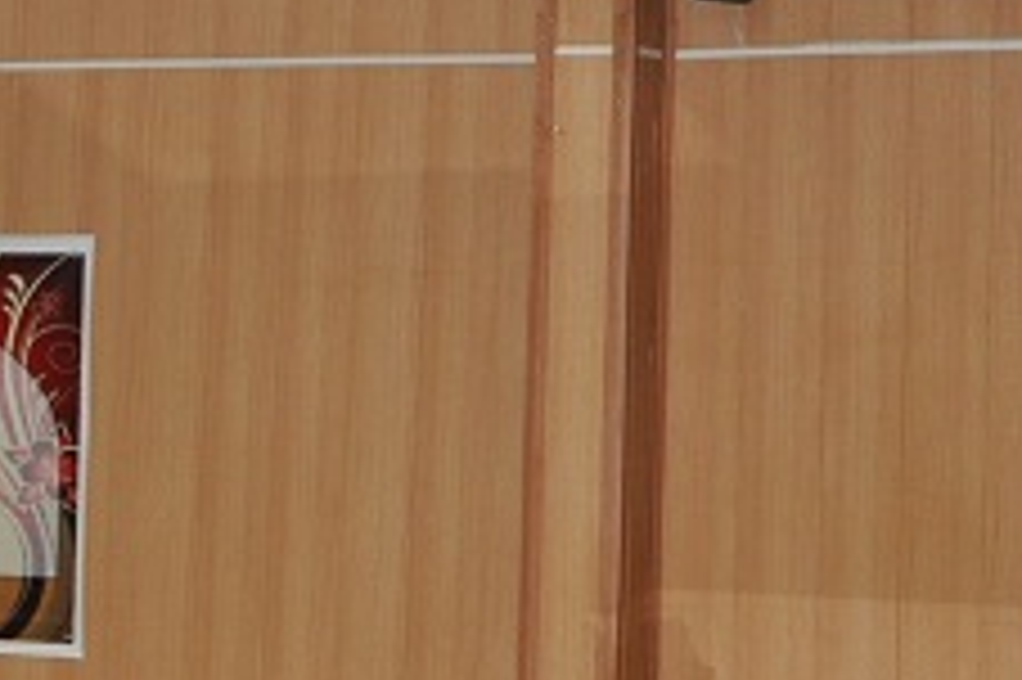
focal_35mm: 159
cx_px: -930
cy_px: 412
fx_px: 4514
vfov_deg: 8.6
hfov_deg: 11.7
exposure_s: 1/60
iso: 800
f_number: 4
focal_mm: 25
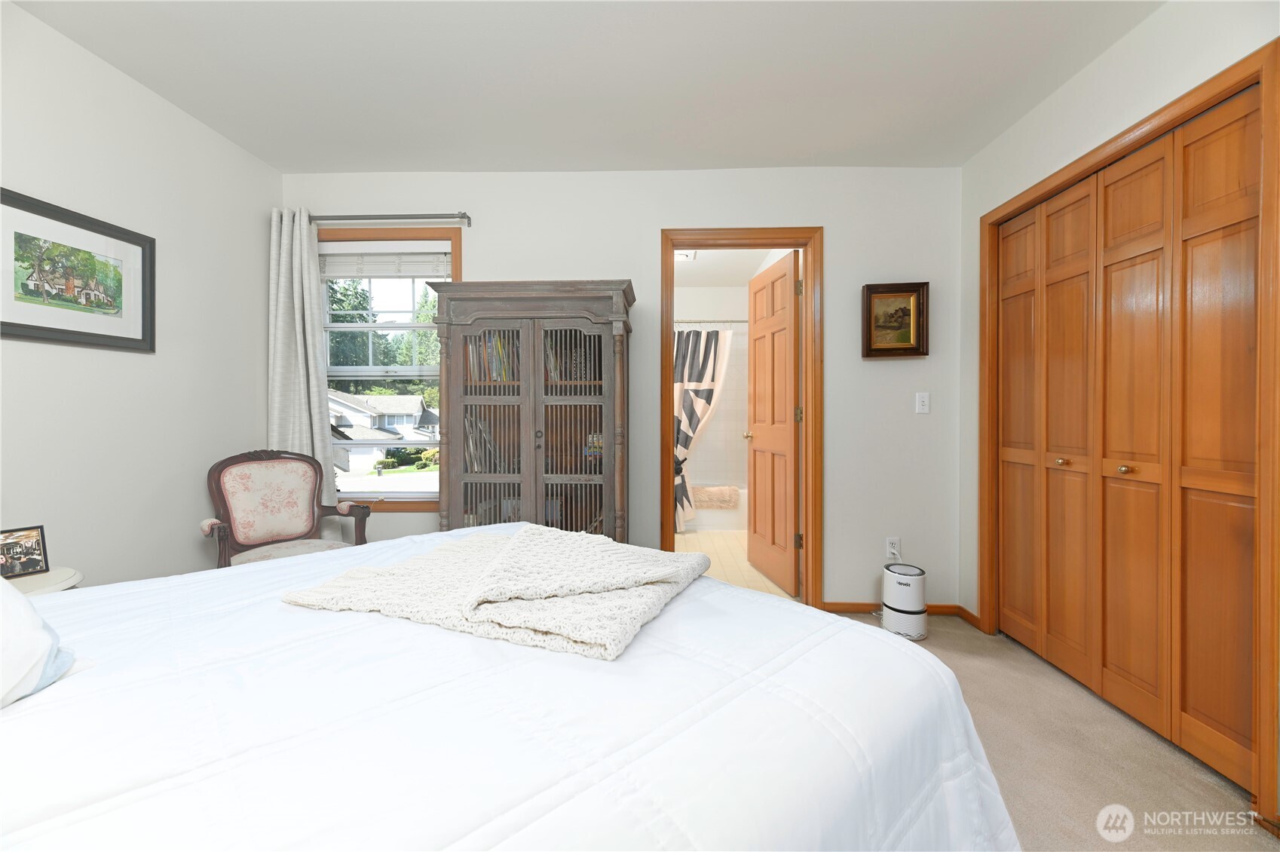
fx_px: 497
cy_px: 426
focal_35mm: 14
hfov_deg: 104.3
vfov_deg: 81.1
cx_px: 640
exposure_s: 1/160
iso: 400
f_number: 7.1
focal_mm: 14
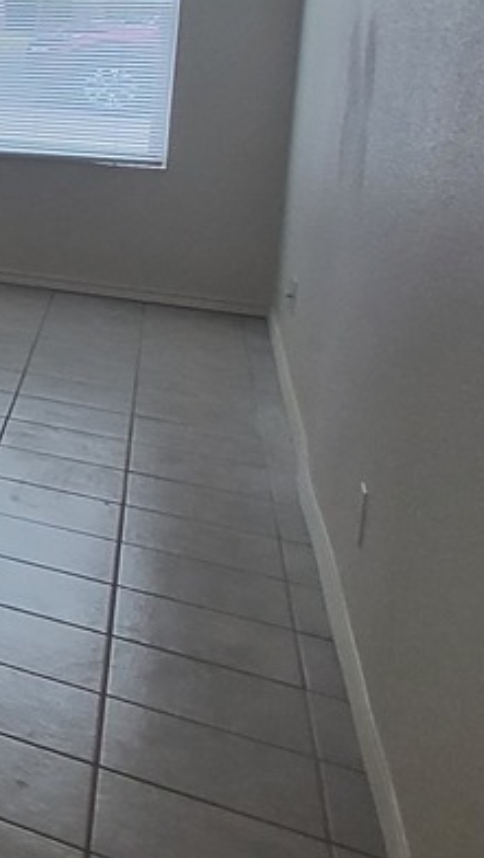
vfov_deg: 37.1
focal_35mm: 52
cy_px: 77
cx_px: -961
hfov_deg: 11.6
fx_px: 1184
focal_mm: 1.74
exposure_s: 1/60
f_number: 2.2
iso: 125
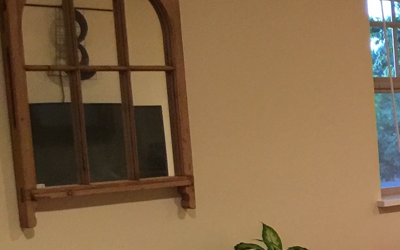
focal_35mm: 101
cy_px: 275
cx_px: 642
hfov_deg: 17.8
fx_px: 1101
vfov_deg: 12.7
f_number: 2.2
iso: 125
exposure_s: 1/10
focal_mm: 4.15
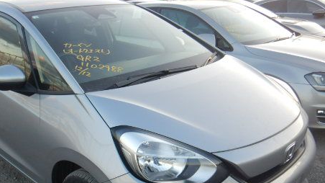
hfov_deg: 53.2
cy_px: 132
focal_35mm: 37
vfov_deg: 31.5
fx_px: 319
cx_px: 114
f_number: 2.8
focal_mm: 4.3
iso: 125
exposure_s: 1/100
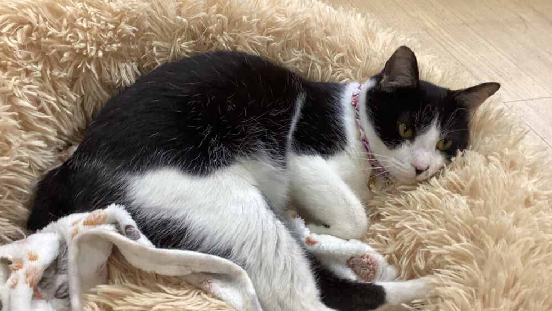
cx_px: 277
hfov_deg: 58.0
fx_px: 498
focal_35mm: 34
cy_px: 186
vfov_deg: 34.6
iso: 200
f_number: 2.4
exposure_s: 1/50
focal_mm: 3.3
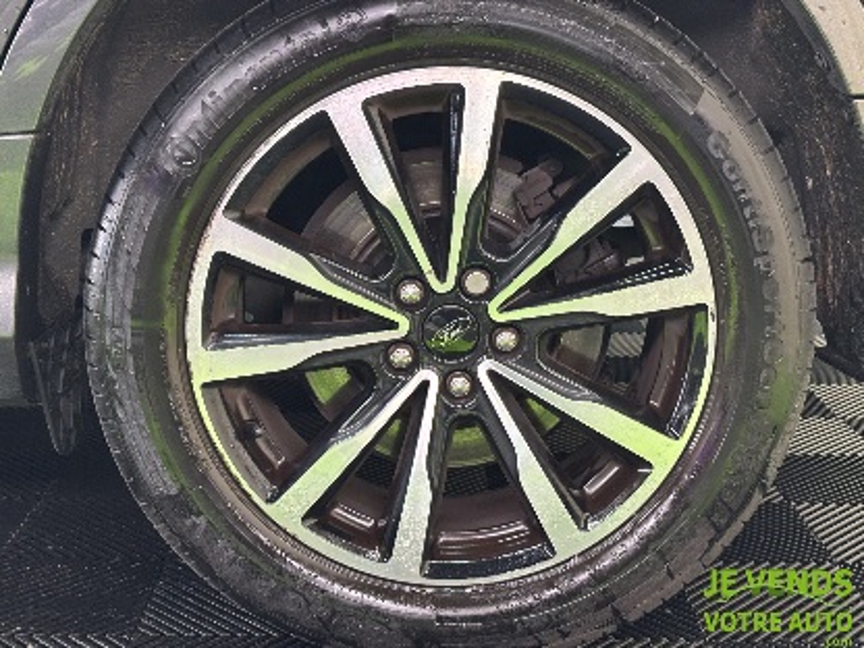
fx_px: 1298
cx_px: 432
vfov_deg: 28.0
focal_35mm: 52
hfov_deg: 36.8
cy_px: 324
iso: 200
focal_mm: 5.96
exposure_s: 1/33
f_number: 1.6
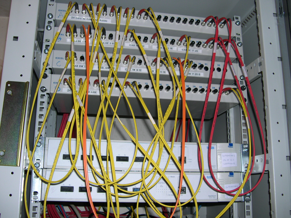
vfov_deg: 37.7
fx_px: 319
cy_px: 109
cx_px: 146
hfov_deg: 49.0
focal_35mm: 38
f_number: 2.8
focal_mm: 8
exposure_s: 1/60
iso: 100
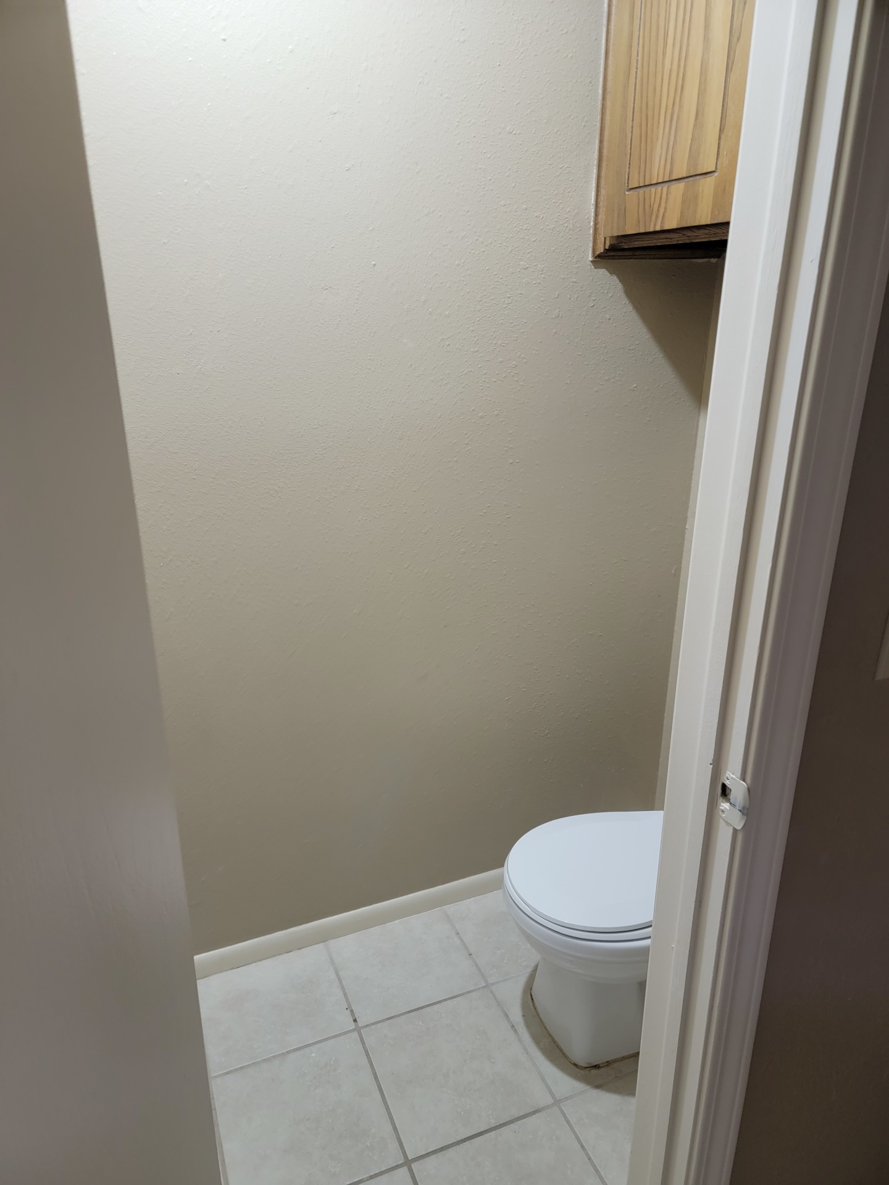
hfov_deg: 56.8
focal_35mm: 24
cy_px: 592
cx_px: 444
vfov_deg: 71.6
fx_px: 822
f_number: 1.8
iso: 320
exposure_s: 1/39
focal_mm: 6.7
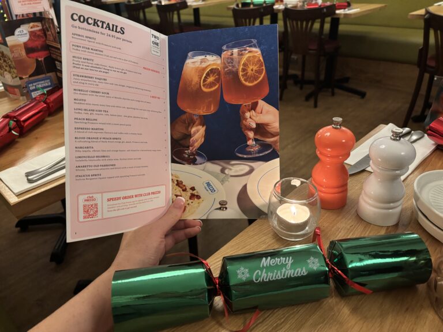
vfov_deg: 53.1
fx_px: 333
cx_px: 222
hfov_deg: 67.3
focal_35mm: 26
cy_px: 166
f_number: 1.6
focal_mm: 5.96
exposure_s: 1/33
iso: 500
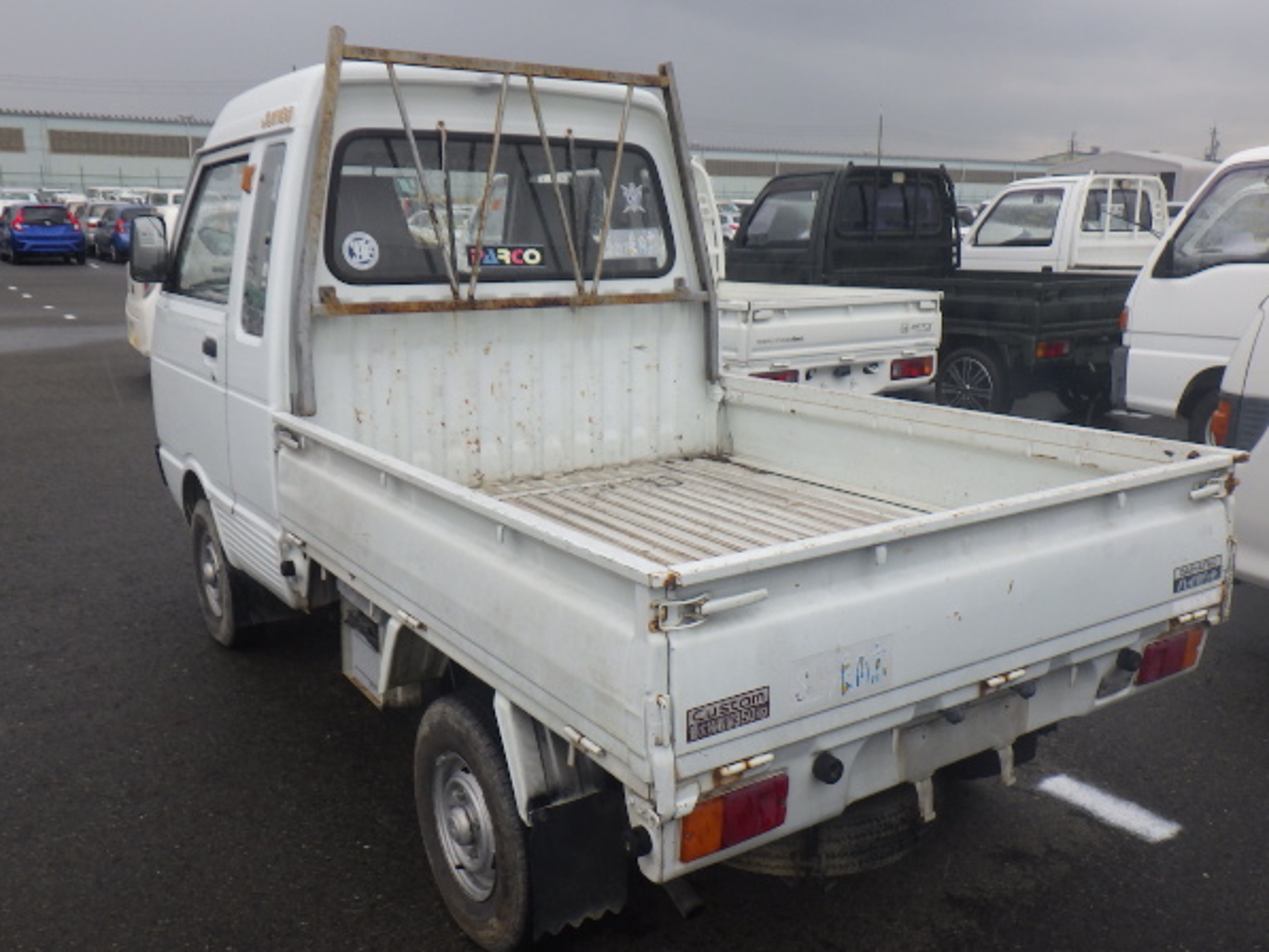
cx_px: 655
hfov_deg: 59.9
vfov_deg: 46.8
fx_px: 1100
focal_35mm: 30
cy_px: 495
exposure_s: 1/250
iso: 125
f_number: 4.2
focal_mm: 5
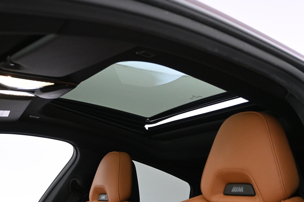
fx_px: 355
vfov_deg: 31.9
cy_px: 101
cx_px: 152
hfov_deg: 46.4
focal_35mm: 42
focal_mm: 28
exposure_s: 1/80
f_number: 4.5
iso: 5000
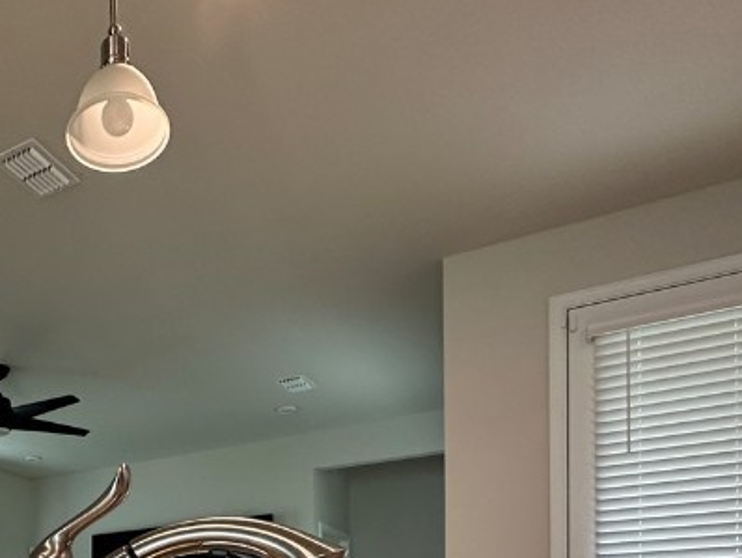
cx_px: 75
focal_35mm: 36
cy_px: 655
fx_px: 772
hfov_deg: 46.4
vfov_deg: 33.1
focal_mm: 2.22
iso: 160
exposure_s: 1/60
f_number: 2.2
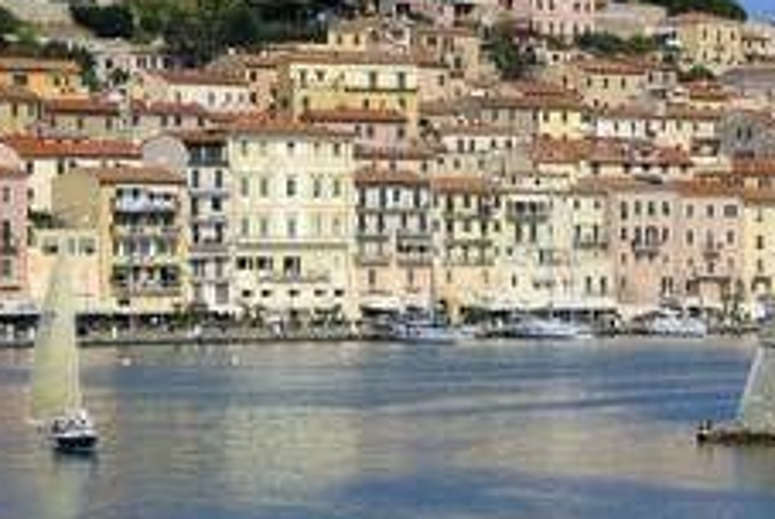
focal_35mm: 170
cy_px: 215
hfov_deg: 12.0
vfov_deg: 8.1
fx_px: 3664
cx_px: 642
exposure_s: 1/320
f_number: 13
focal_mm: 92
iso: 200
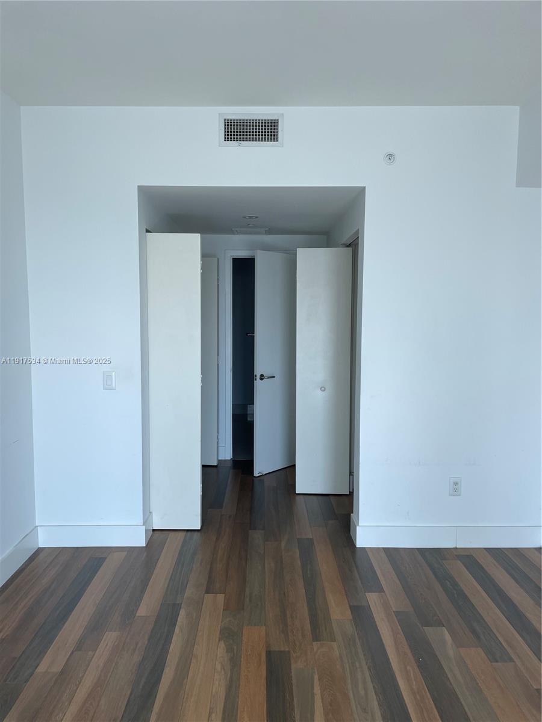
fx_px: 543
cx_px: 271
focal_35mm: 26
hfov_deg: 53.1
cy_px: 361
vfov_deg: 67.3
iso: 32
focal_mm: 4.2
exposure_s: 1/121
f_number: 1.6
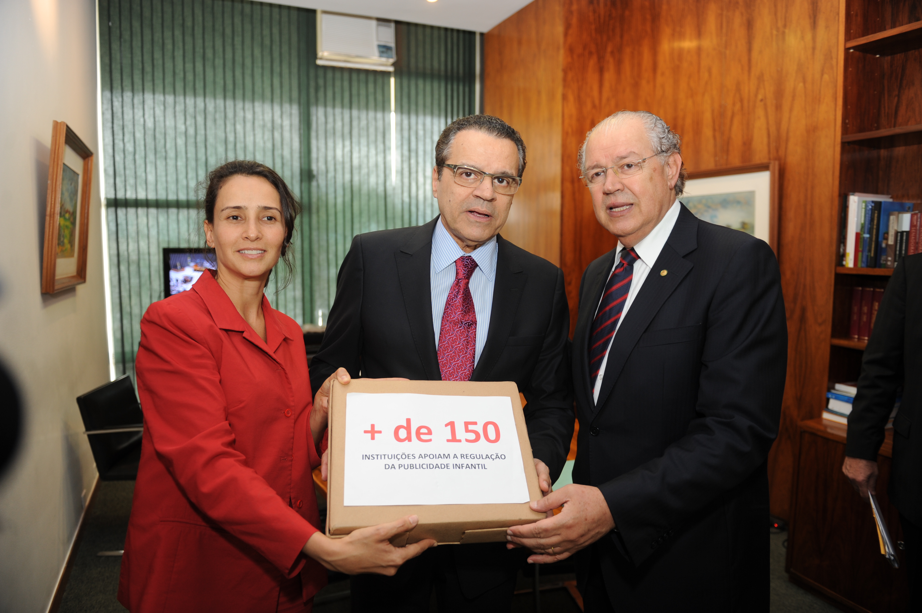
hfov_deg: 73.8
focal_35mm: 24
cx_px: 461
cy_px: 306
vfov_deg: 53.1
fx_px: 614
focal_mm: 24
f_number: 2.8
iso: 400
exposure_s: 1/80
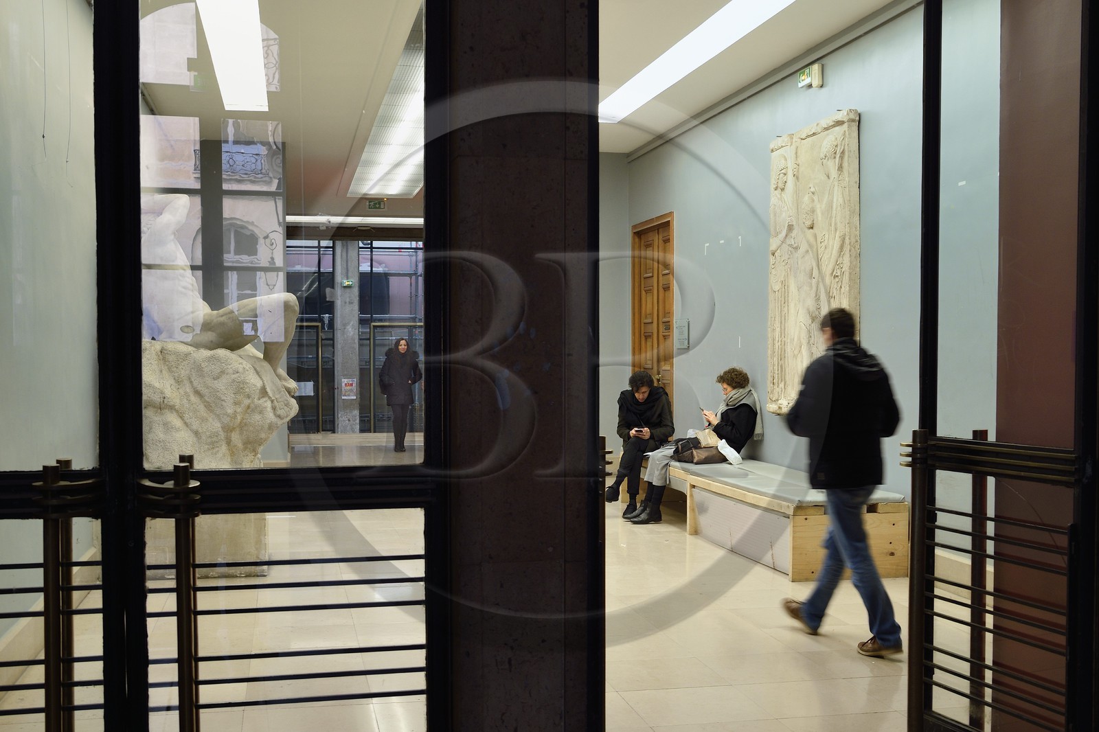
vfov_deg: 35.0
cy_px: 366
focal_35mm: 38
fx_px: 1160
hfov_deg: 50.7
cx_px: 550
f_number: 7.1
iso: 640
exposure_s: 1/25
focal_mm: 38
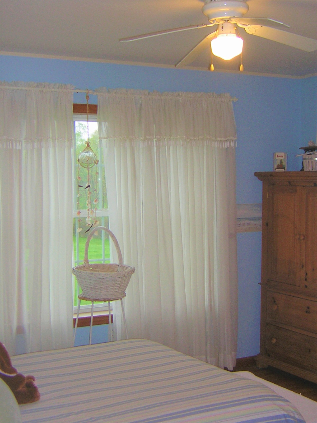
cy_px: 212
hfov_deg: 28.6
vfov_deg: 37.5
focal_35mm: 51
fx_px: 623
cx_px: 158
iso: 50
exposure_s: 1/30
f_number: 3.1
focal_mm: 6.6
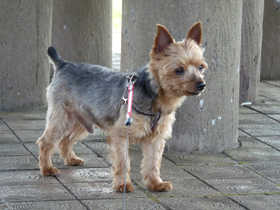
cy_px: 105
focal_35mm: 138
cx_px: 140
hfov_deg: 14.3
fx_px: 1116
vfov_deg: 10.7
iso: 320
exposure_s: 1/320
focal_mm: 24.5
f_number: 4
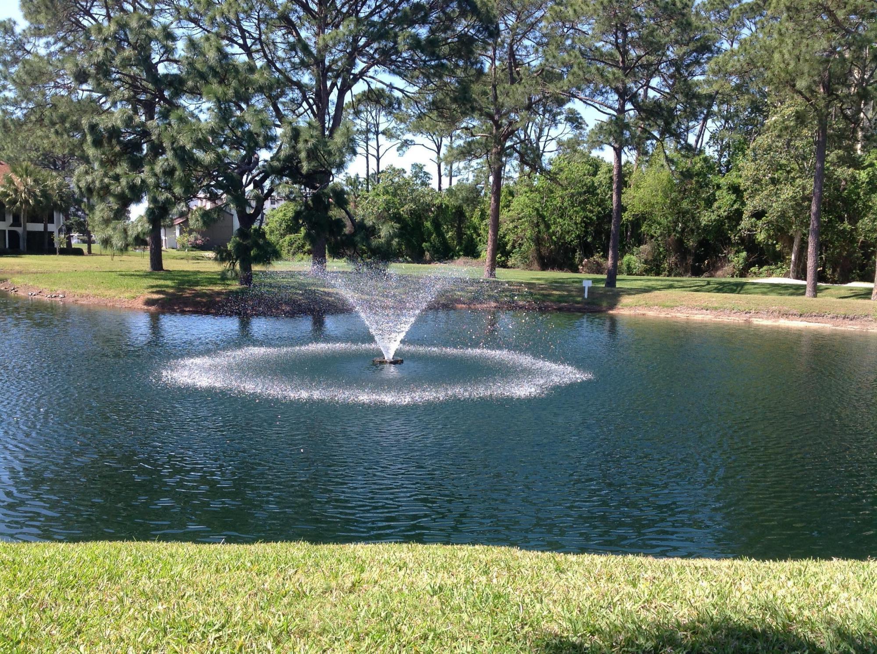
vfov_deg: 40.6
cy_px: 327
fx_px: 885
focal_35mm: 35
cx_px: 438
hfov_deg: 52.7
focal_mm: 4.28
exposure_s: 1/643
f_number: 2.4
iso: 50
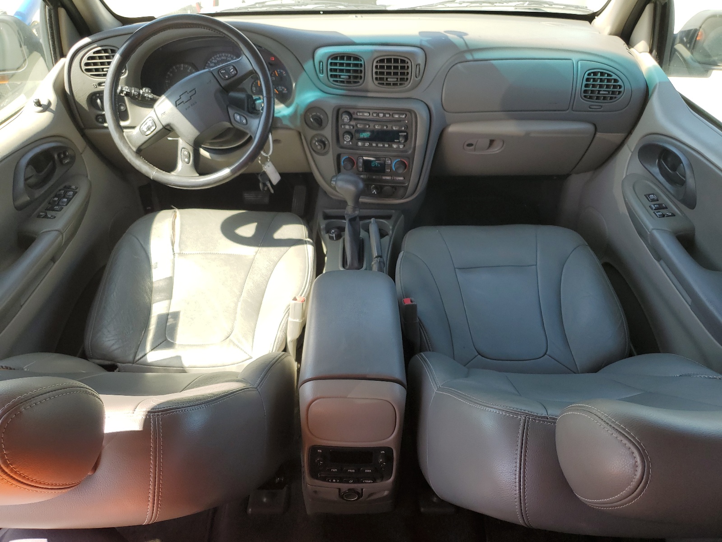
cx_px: 361
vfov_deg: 53.1
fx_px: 542
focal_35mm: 26
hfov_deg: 67.3
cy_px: 271
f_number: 1.5
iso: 50
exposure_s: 1/333
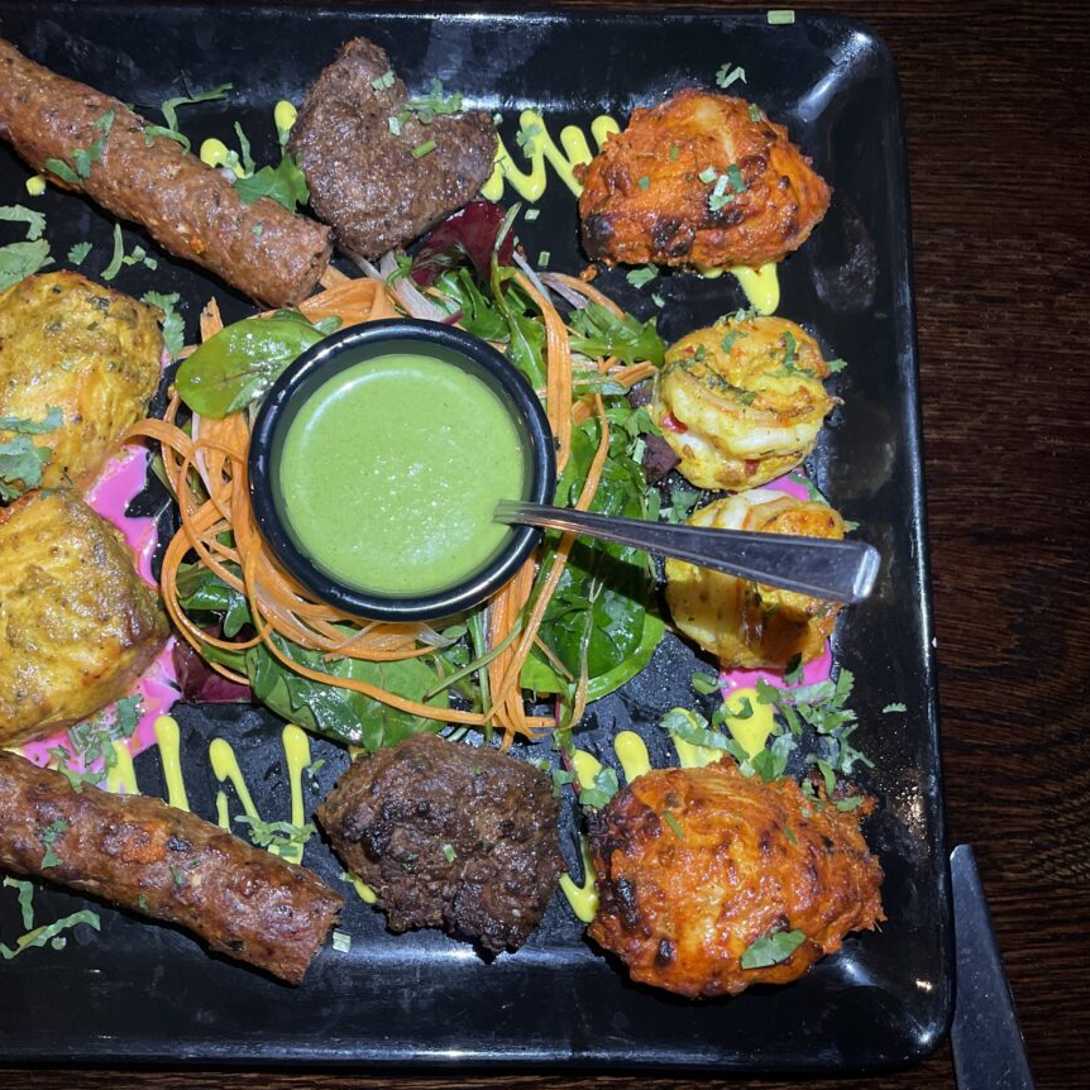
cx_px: 424
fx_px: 1069
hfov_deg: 53.6
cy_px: 544
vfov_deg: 54.0
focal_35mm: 30
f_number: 1.6
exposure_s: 1/50
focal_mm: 5.1
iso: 500
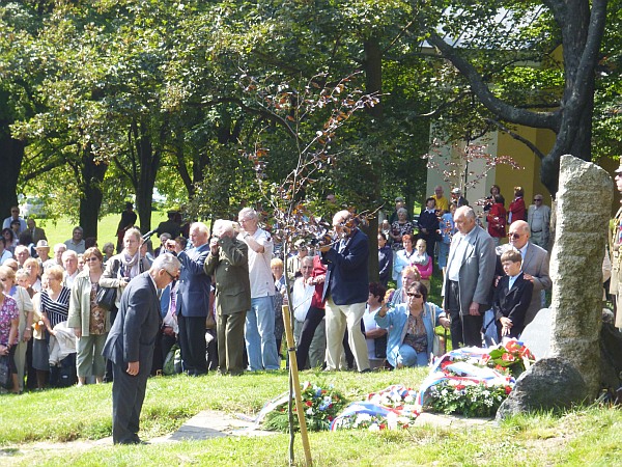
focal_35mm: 95
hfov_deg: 20.7
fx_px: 1707
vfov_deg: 15.6
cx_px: 311
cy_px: 234
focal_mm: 17
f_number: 5.7
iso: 125
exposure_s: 1/100
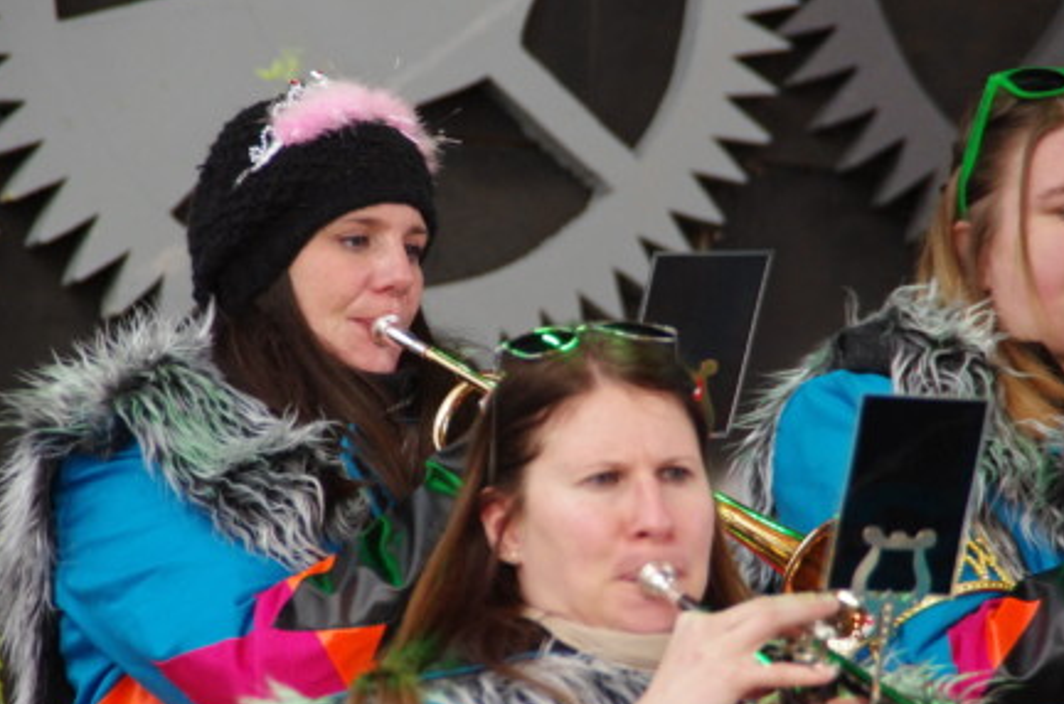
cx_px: 510
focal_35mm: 347
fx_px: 10233
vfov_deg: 3.9
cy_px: 358
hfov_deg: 6.0
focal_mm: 200
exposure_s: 1/200
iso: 3200
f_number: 6.3
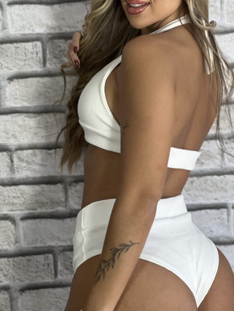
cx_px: 154
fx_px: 963
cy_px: 110
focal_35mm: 107
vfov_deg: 18.3
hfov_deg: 13.8
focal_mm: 9
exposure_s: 1/120
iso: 100
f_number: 2.8
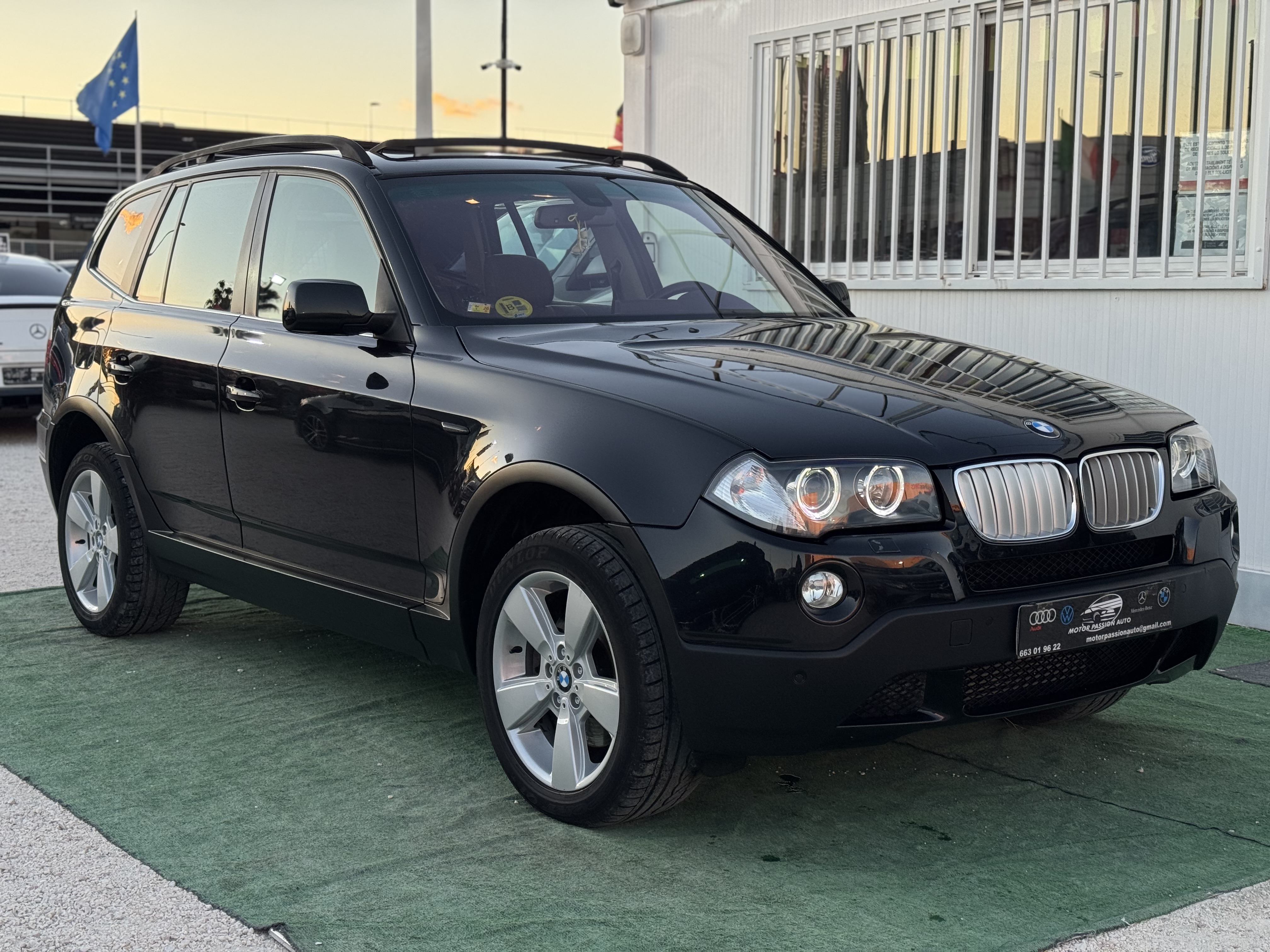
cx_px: 635
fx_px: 1761
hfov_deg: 39.7
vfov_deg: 30.3
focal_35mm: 48
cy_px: 476
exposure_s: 1/397
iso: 64
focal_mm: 6.76
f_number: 1.78
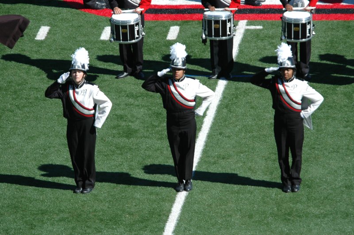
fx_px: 3979
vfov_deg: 3.4
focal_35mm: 405
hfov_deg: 5.1
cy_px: 118
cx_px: 177
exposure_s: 1/640
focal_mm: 270
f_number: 5.6
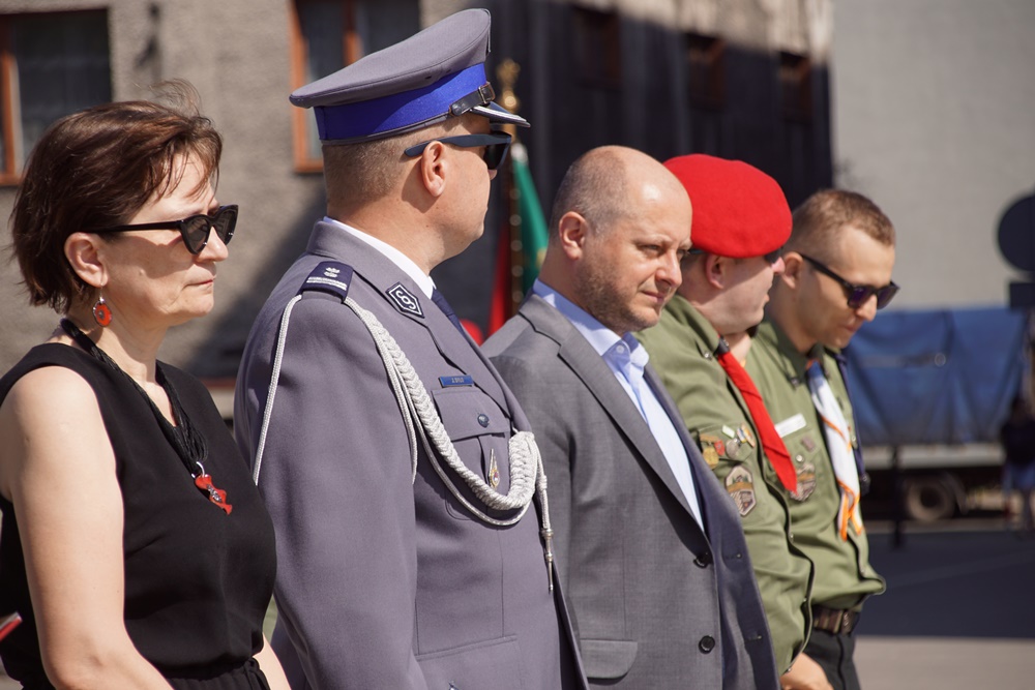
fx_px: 5822
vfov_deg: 6.8
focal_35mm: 202
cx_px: 518
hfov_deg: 10.2
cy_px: 345
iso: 100
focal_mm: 135
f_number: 6.3
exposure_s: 1/320
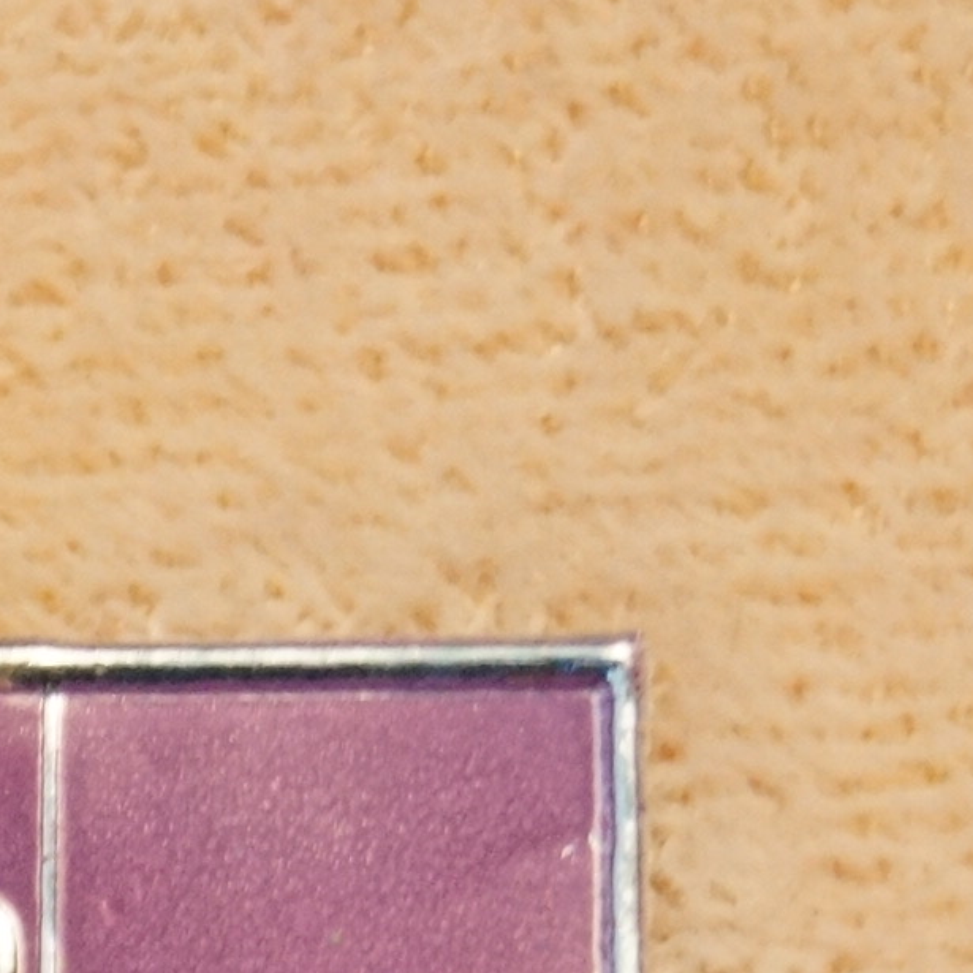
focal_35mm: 279
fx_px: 8863
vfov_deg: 6.3
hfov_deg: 6.3
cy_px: 1032
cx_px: 215
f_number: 5.6
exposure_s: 1/25
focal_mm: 55
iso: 3200
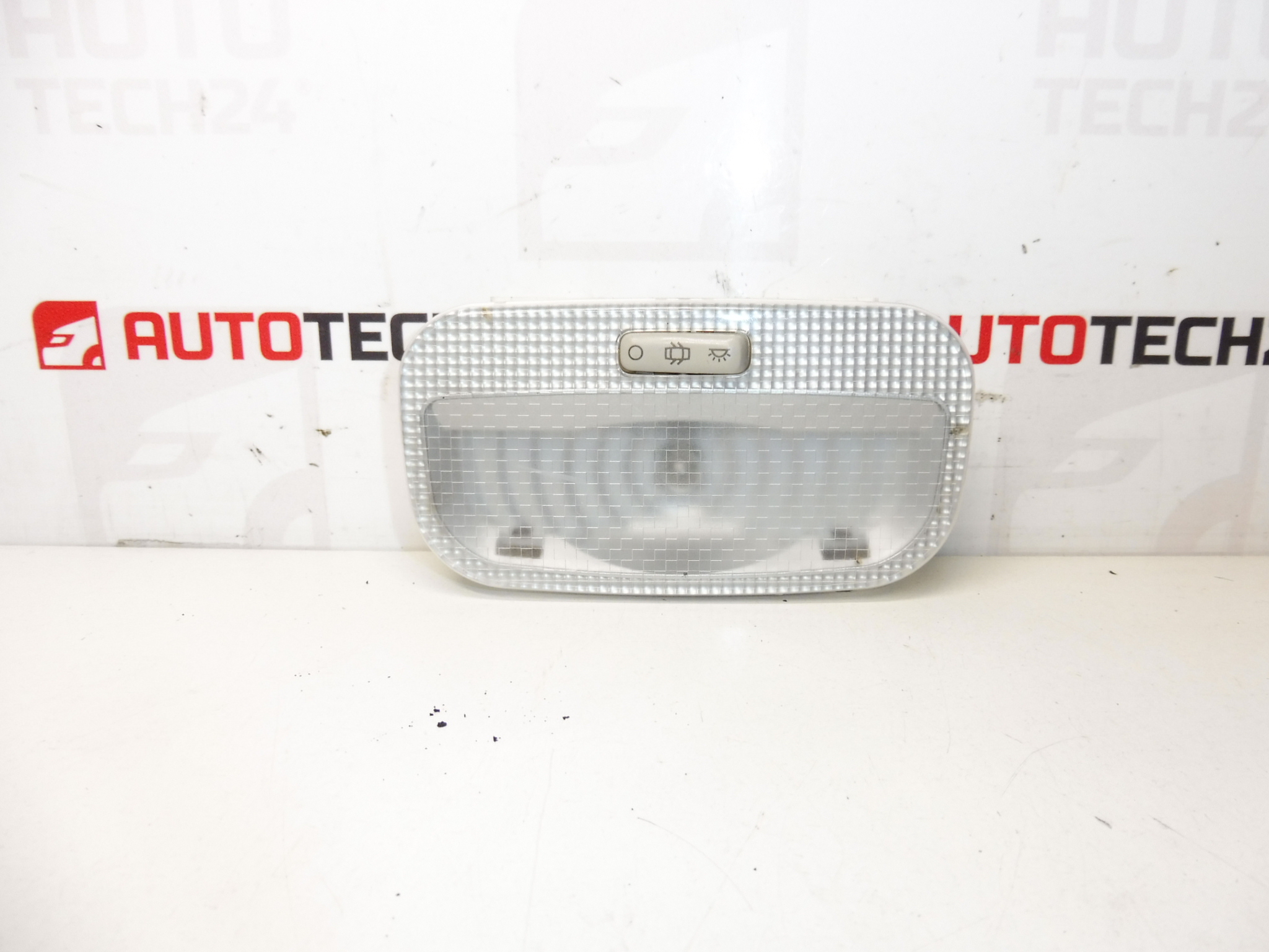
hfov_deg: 69.4
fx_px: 916
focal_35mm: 25
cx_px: 634
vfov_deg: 54.9
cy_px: 476
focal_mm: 4.4
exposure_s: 1/160
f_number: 3.5
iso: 200
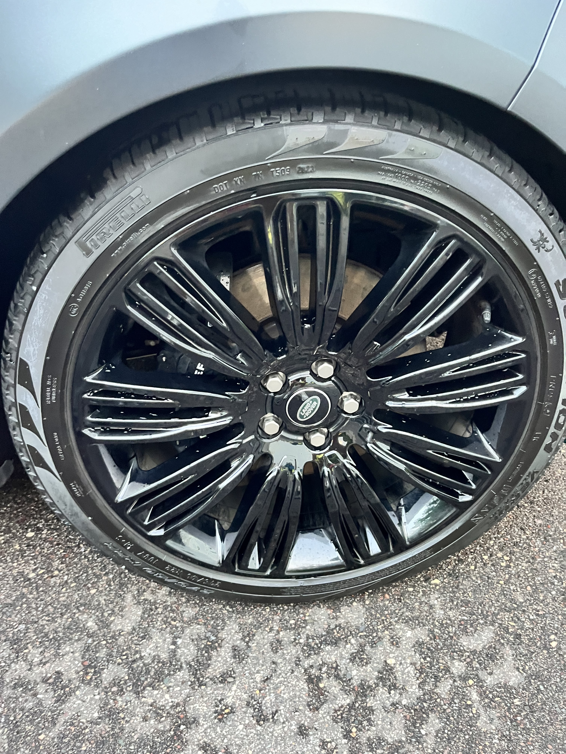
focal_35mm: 26
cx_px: 283
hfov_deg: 53.1
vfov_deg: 67.3
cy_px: 377
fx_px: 567
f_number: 1.6
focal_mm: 5.1
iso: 500
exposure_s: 1/30
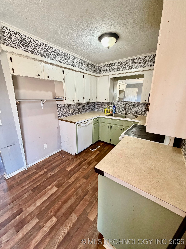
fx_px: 100
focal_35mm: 14
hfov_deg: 85.7
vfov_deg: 102.1
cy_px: 124
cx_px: 93
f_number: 2.2
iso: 250
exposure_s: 1/60
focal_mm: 2.22
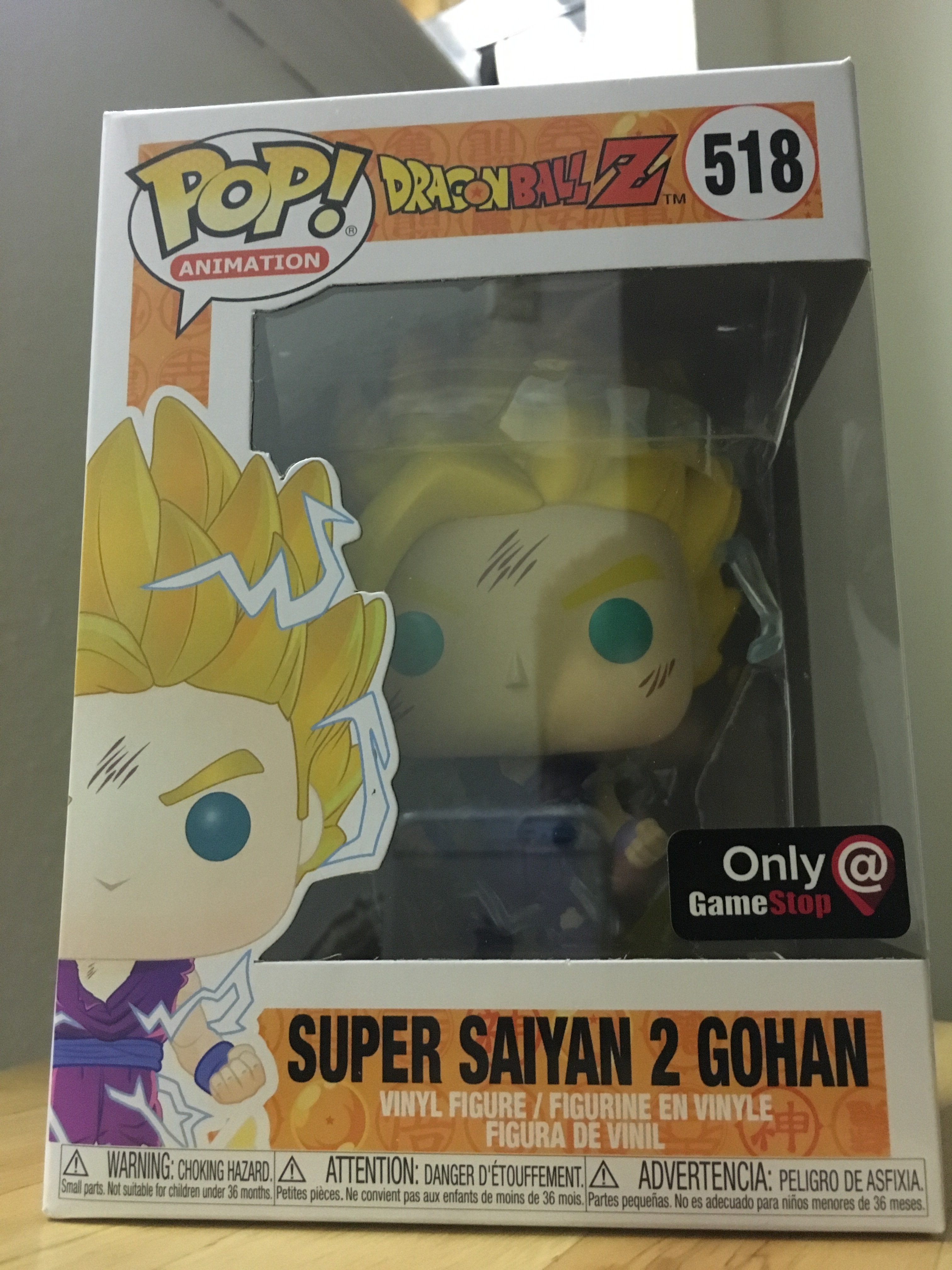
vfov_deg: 61.7
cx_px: 476
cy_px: 635
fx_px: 1063
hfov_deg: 48.2
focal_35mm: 29
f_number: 2.2
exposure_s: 1/15
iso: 320
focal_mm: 4.15
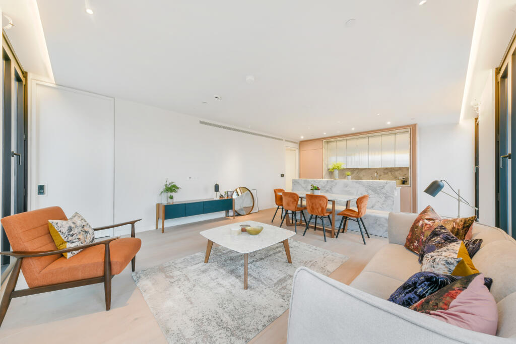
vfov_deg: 85.4
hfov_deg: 108.3
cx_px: 258
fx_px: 186
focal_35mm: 13
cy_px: 172
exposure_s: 1
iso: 280
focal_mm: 13
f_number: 16
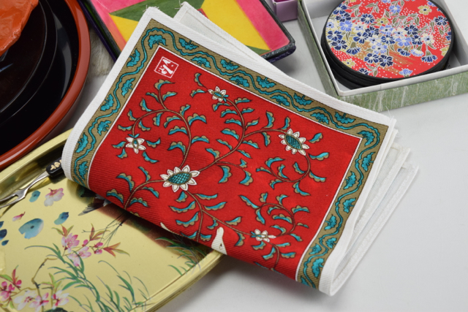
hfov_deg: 24.6
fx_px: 1073
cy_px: 156
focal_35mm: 82
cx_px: 234
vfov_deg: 16.6
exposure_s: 1/125
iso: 800
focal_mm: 55
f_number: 6.3
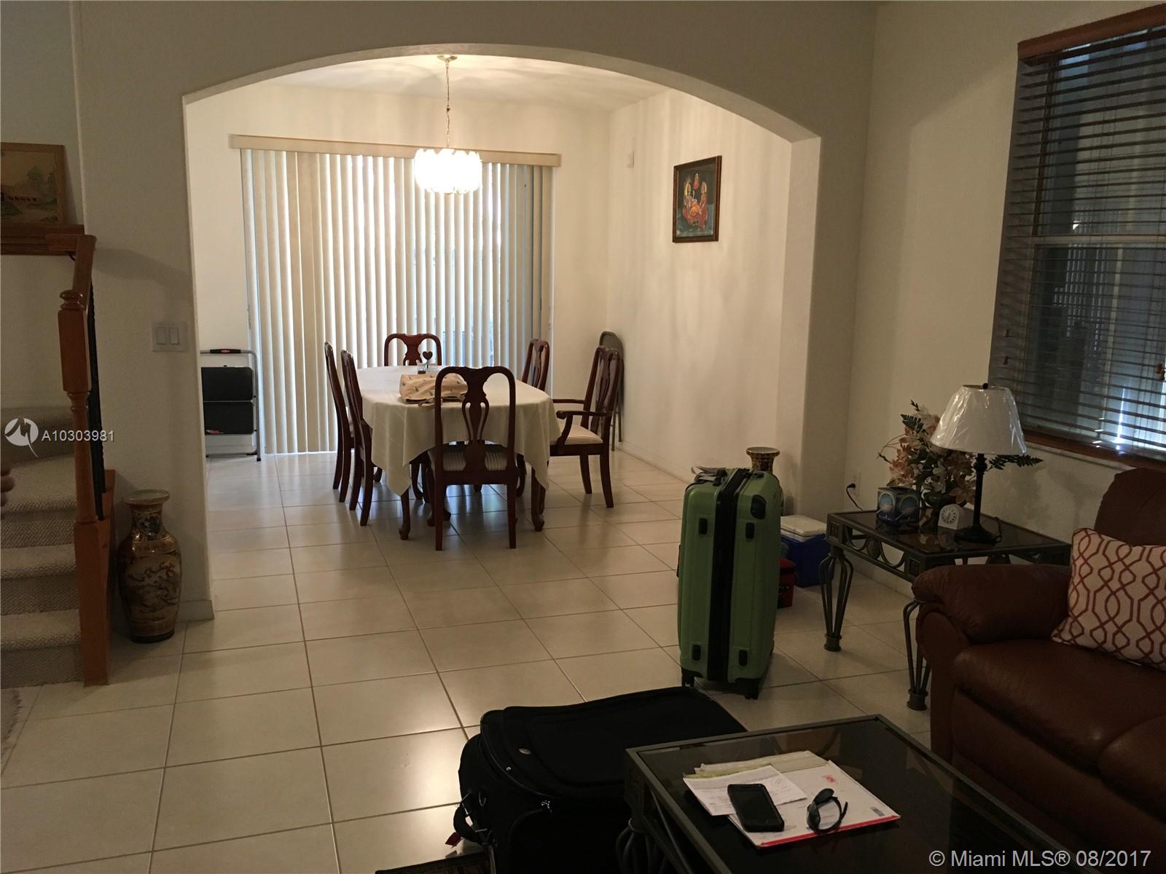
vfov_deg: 48.2
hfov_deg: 61.7
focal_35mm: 29
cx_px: 583
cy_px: 437
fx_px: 977
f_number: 2.2
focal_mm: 4.15
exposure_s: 1/30
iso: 125
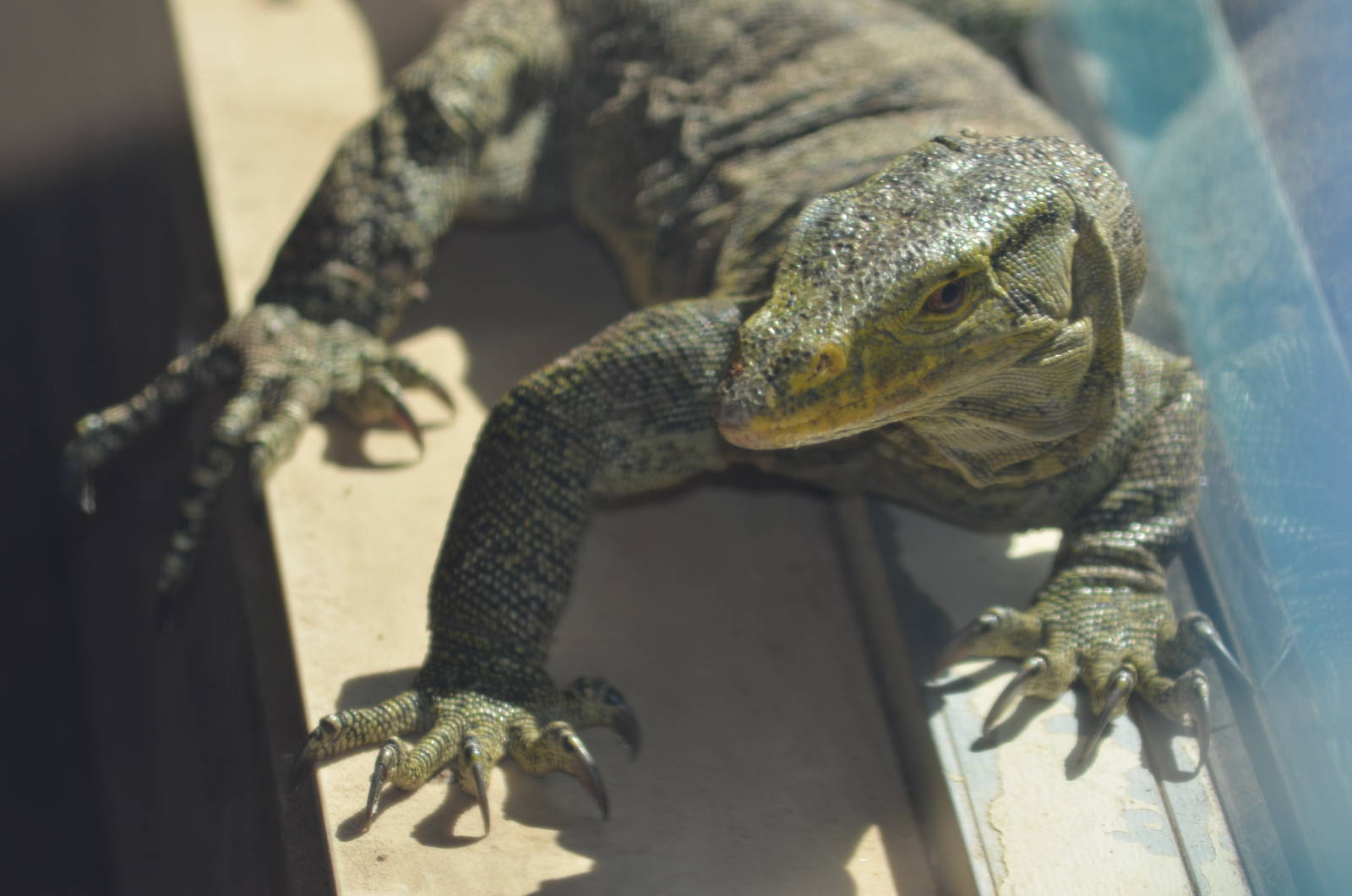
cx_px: 676
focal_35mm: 278
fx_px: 10401
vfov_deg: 4.9
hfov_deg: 7.4
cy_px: 448
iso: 100
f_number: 7.1
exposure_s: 1/200
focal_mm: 185
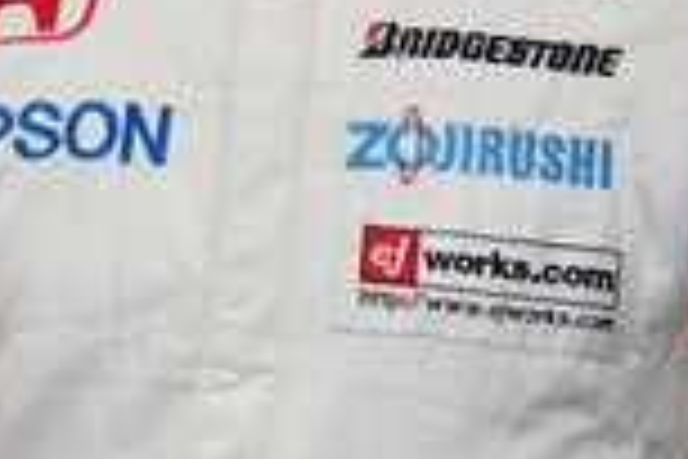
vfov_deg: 4.9
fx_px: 5389
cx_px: 130
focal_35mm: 282
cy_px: 117
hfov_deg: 7.3
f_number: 4
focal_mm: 40
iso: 100
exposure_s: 1/60
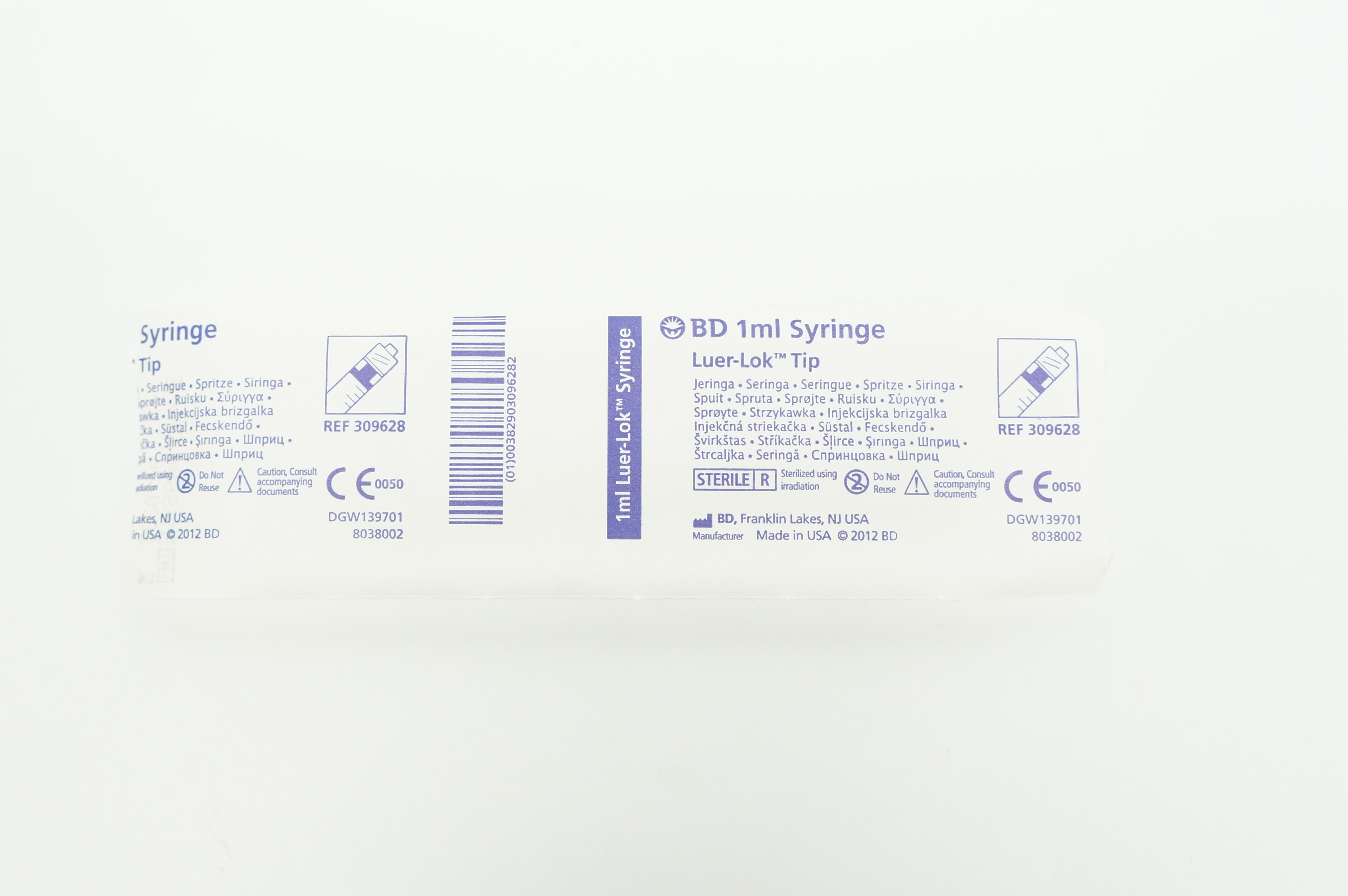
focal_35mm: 41
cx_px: 618
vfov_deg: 32.6
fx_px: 1534
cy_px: 430
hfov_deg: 47.4
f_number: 5.6
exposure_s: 1/50
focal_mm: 24
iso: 400
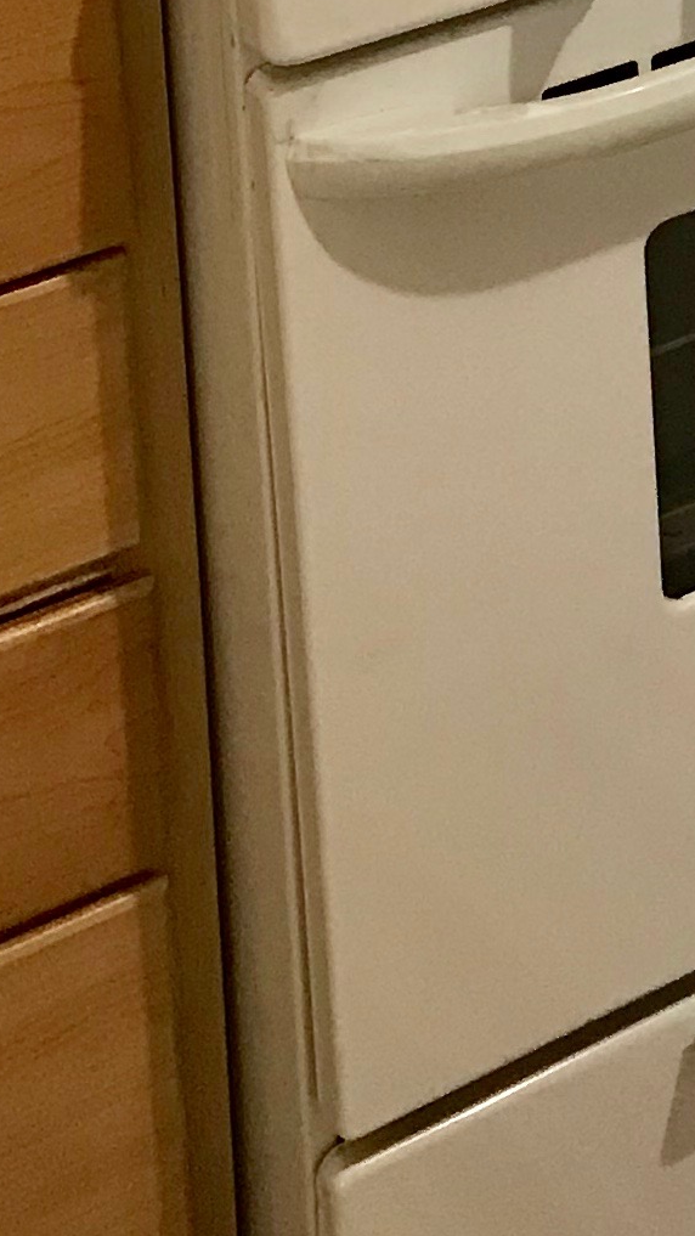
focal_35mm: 121
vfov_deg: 15.7
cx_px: 1530
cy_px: -823
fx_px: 3965
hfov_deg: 9.2
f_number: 1.8
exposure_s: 1/15
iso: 50
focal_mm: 3.99
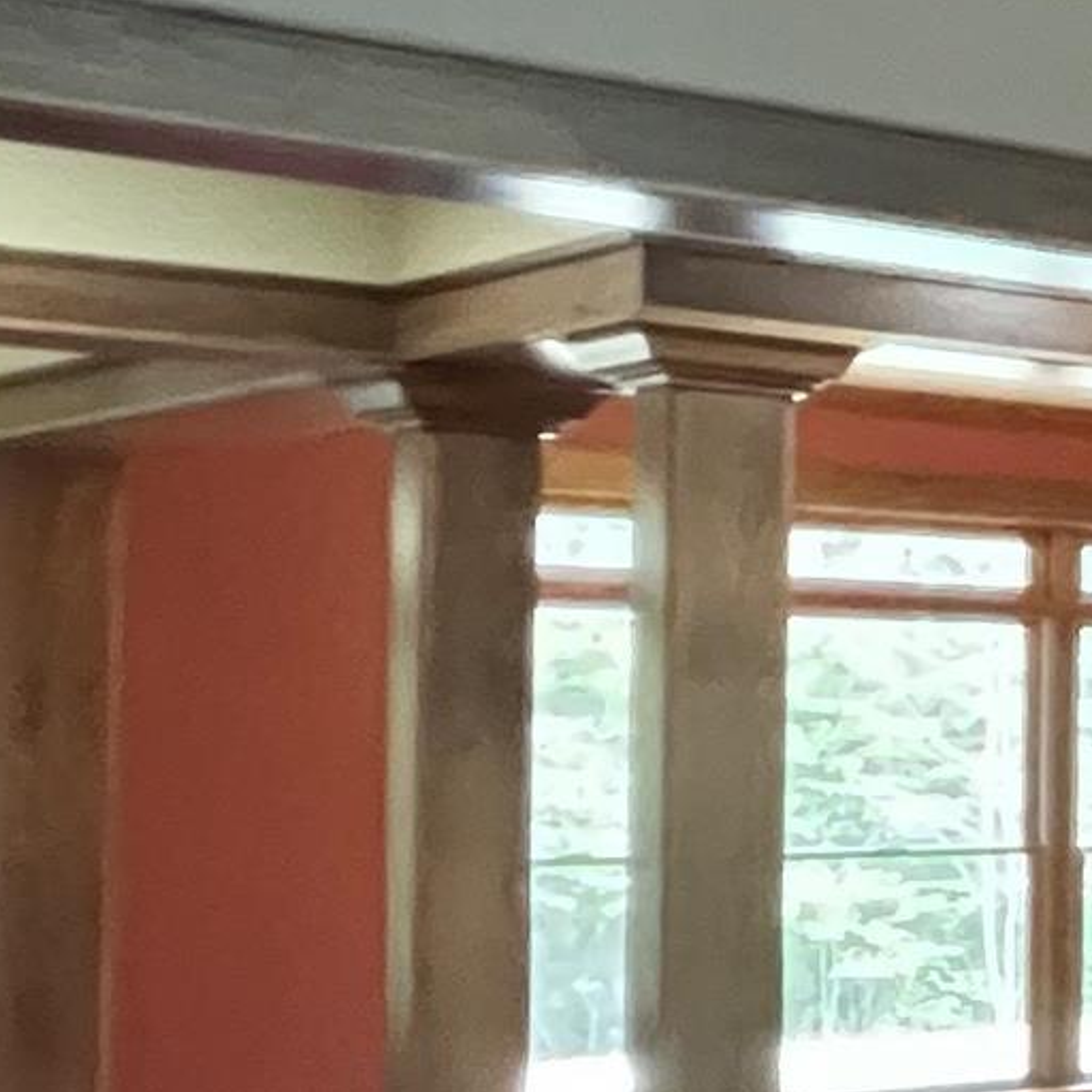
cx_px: 3250
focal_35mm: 69
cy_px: 727
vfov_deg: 24.9
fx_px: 2463
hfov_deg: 11.6
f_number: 1.8
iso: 1000
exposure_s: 1/60
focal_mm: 1.57
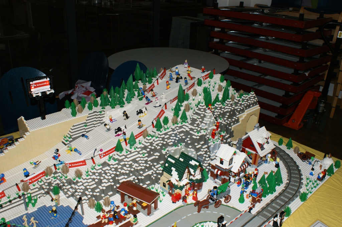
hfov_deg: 57.3
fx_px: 313
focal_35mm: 33
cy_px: 114
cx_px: 171
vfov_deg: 39.9
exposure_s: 1/60
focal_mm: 22
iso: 400
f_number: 5.6
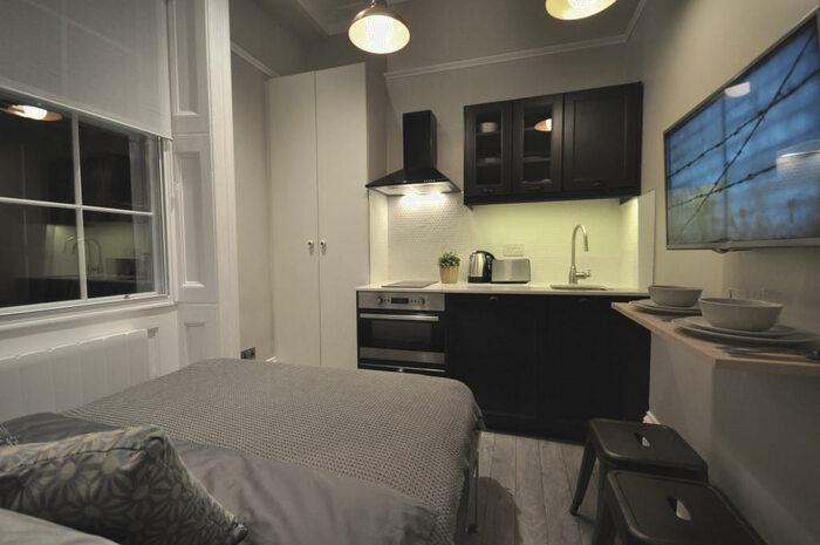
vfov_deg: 77.2
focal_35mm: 15
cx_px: 410
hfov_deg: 100.5
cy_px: 272
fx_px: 341
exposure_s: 1/20
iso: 500
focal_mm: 10
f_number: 4
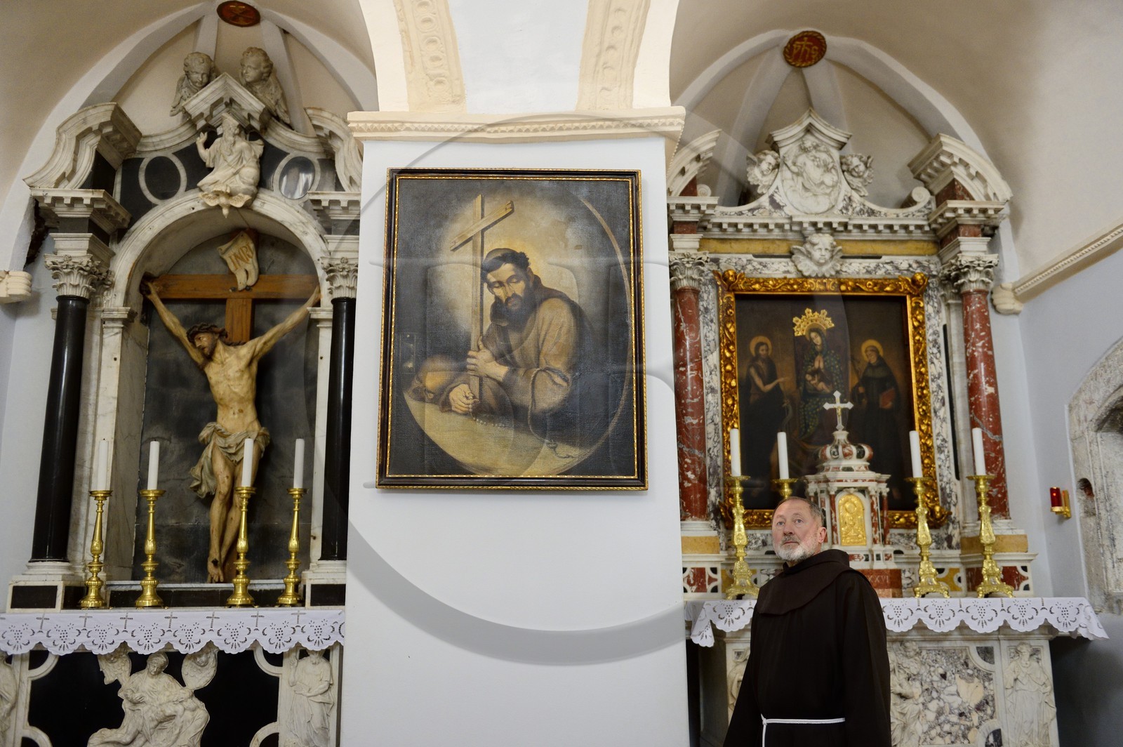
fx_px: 1060
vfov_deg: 38.8
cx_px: 562
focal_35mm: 34
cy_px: 374
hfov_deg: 55.8
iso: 1600
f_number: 2.8
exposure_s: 1/50
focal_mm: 34
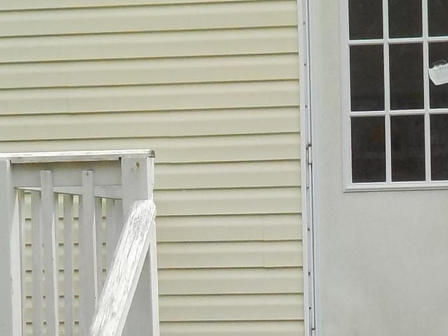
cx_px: 285
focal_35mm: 135
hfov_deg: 14.6
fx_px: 1747
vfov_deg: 11.0
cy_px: 241
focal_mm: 4.1
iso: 125
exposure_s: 1/800
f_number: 3.3
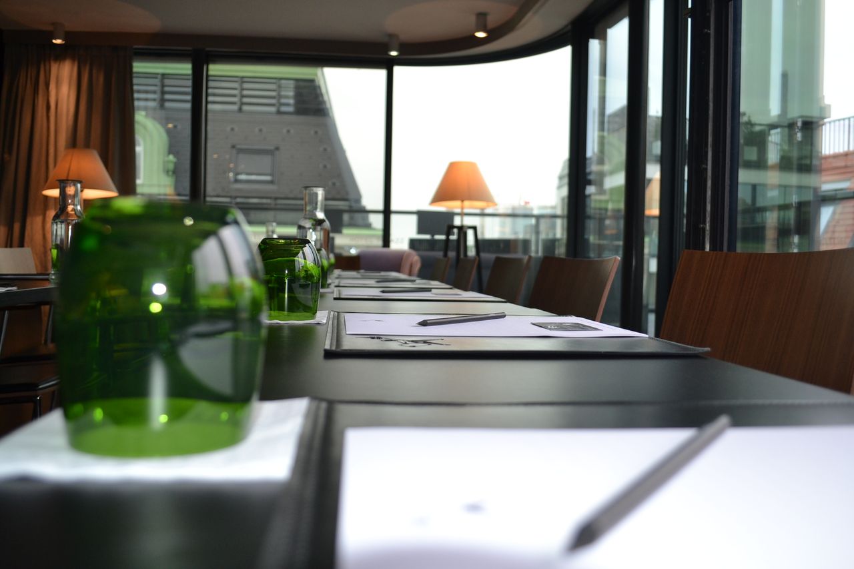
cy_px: 284
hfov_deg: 61.9
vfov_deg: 43.6
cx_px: 427
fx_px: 712
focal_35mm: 30
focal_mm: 20
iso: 400
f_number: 4
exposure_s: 1/60
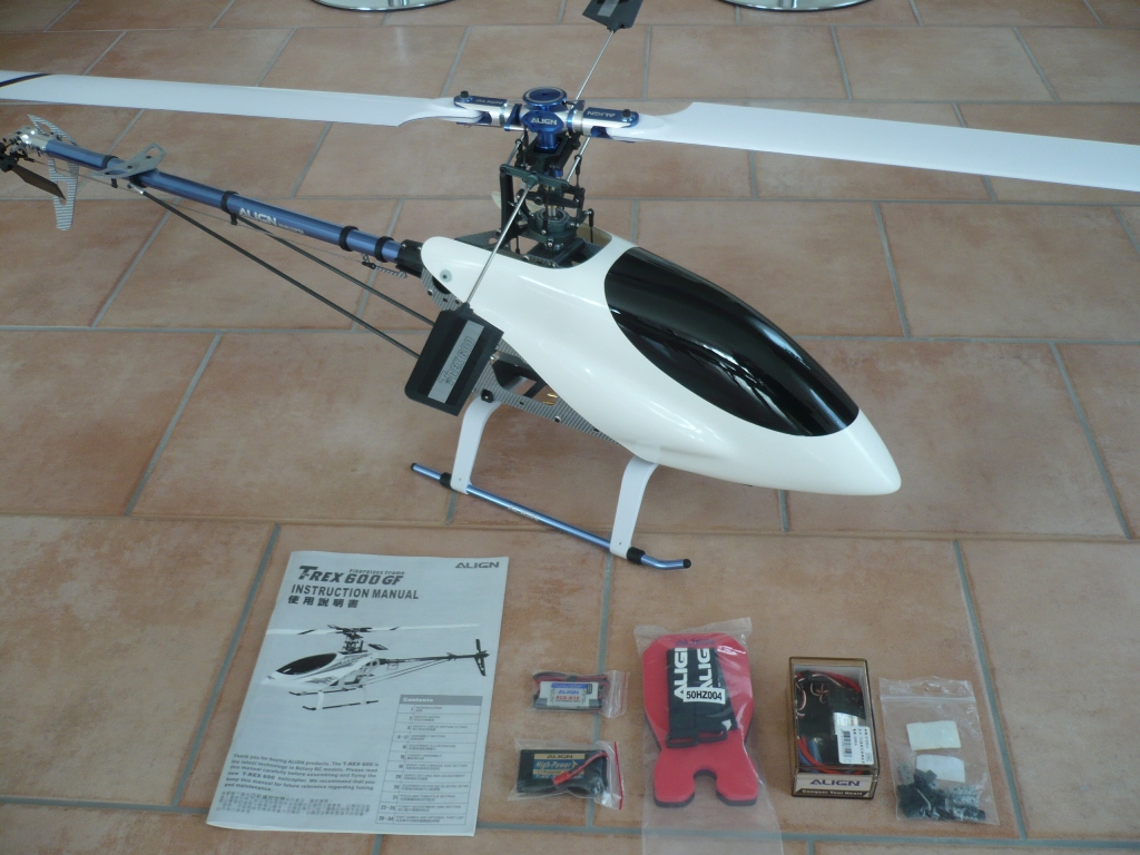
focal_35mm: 35
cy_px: 428
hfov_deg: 52.6
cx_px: 570
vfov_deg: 40.7
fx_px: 1153
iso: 100
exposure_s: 1/40
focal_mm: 5.8
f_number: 2.8
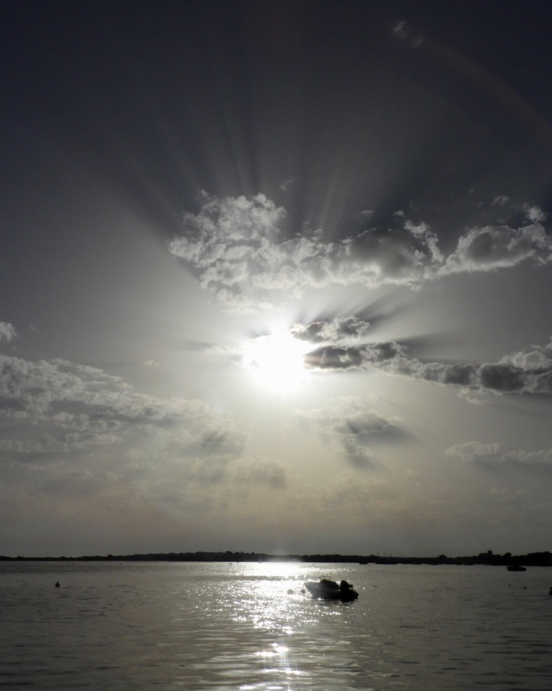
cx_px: 277
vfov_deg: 55.7
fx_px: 654
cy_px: 359
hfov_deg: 45.8
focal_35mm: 32
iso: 100
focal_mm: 5.4
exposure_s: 1/4000
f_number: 8
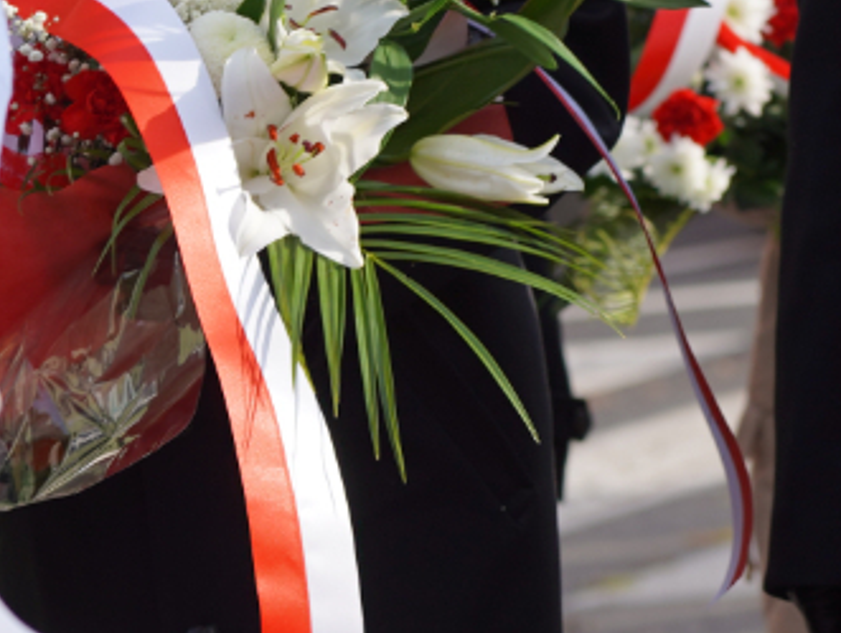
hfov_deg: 5.0
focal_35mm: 396
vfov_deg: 3.8
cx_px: 407
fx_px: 9631
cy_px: 11
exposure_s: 1/320
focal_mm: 105
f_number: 4.5
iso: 100
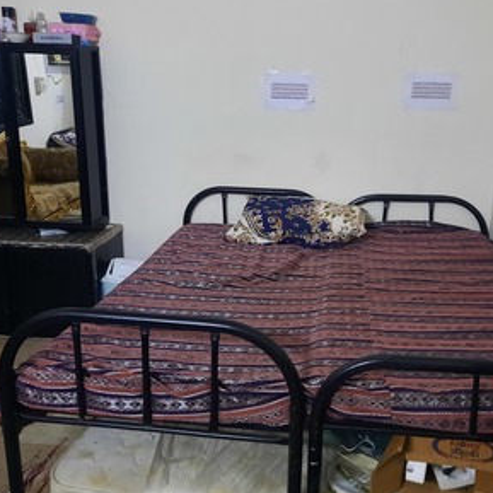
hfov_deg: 47.1
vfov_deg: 47.2
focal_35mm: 35
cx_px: 282
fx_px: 564
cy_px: 245
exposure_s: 1/25
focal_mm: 4.6
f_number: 2
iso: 640
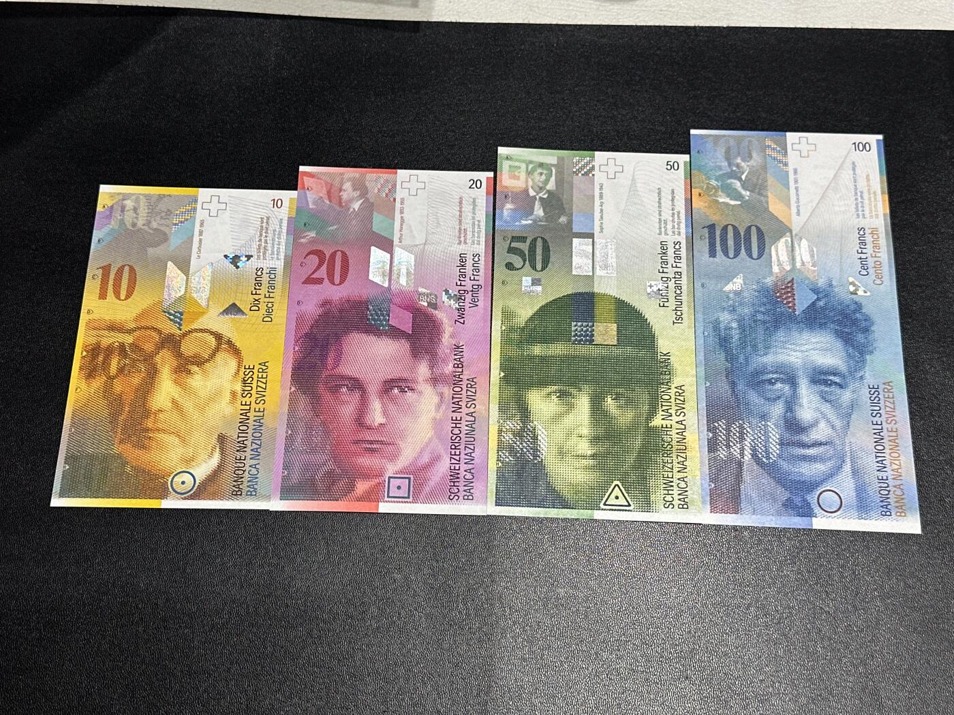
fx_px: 1323
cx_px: 477
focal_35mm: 48
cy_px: 358
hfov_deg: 39.7
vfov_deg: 30.3
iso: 100
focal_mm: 6.86
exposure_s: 1/50
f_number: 1.78
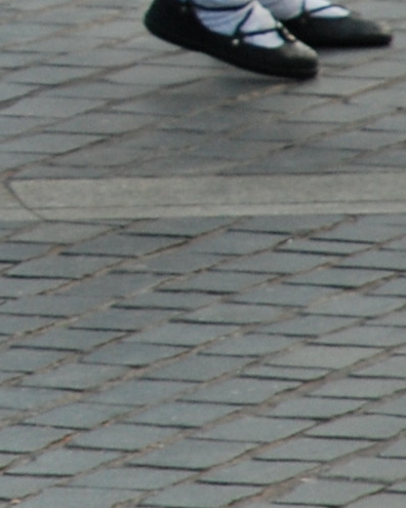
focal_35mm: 1115
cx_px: -559
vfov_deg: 1.7
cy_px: -336
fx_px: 16744
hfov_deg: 1.4
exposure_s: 1/100
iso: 400
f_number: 5.6
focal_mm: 135
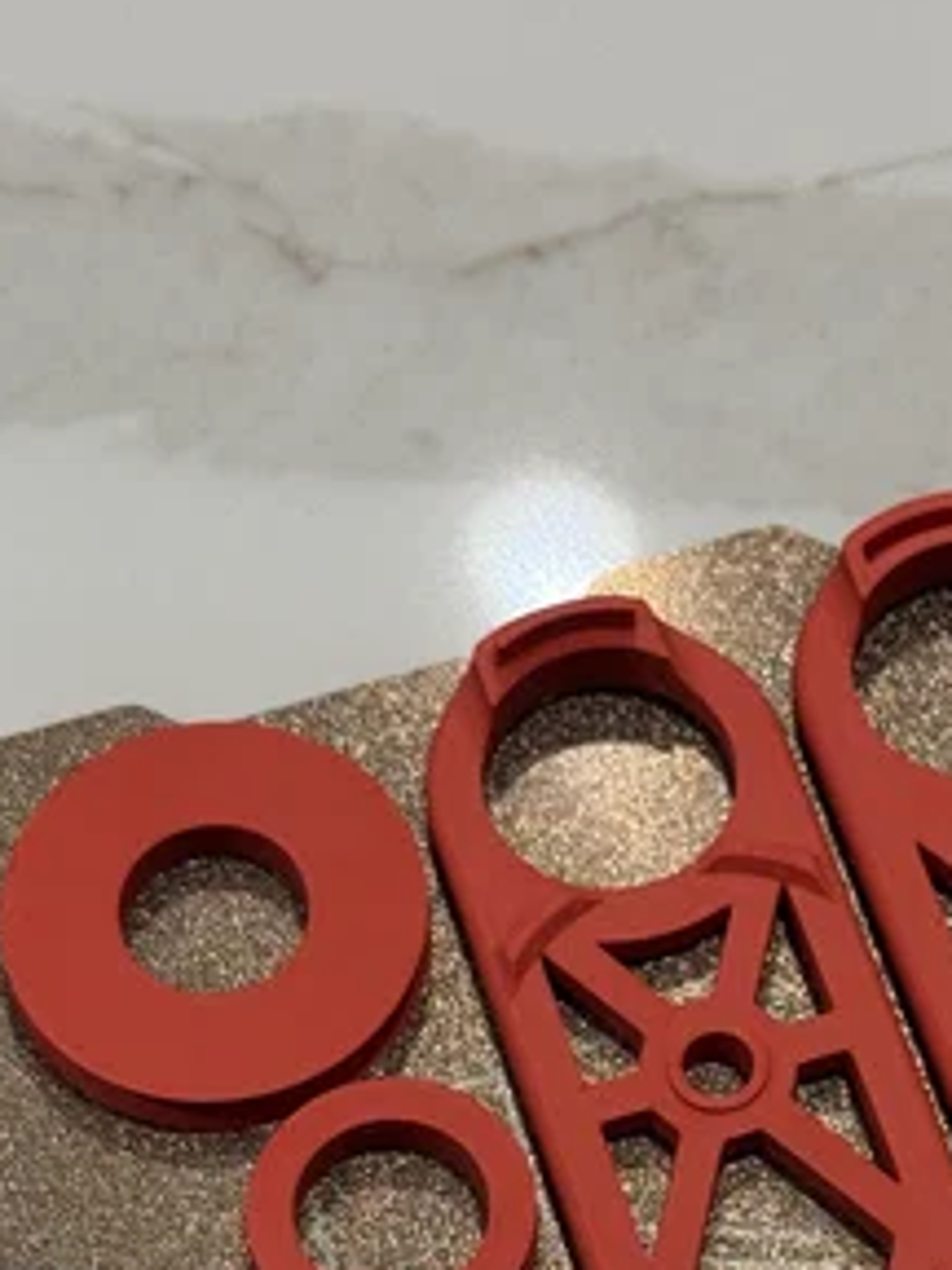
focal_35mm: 104
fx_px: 3814
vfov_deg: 18.4
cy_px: 1294
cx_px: 624
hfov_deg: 14.2
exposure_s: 1/120
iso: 64
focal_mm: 6.76
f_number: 1.78
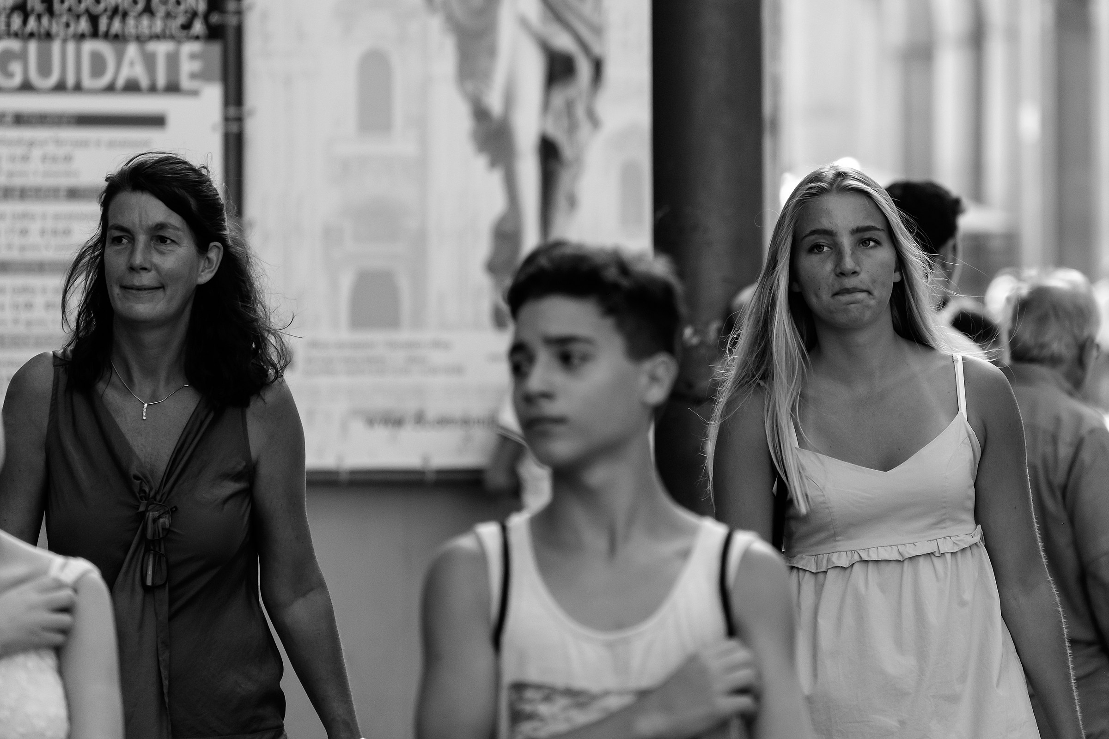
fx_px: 9241
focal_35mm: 300
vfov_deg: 4.6
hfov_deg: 6.9
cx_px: 554
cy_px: 370
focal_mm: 200
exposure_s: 1/500
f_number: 4.8
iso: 800
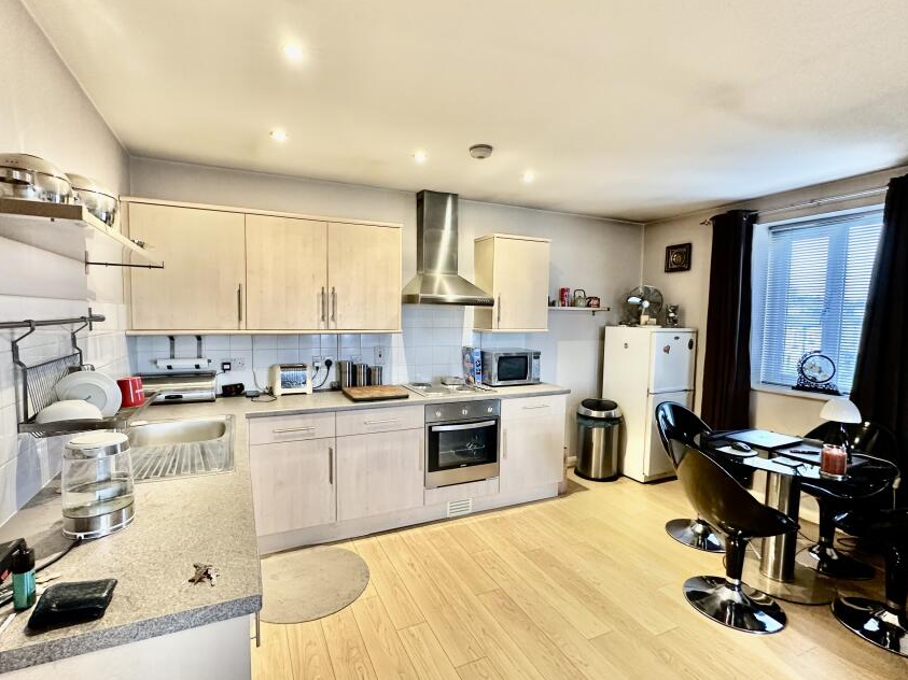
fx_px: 446
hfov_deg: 91.0
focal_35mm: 17
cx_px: 441
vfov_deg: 74.7
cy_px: 346
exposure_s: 1/50
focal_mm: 2.22
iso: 250
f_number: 2.2
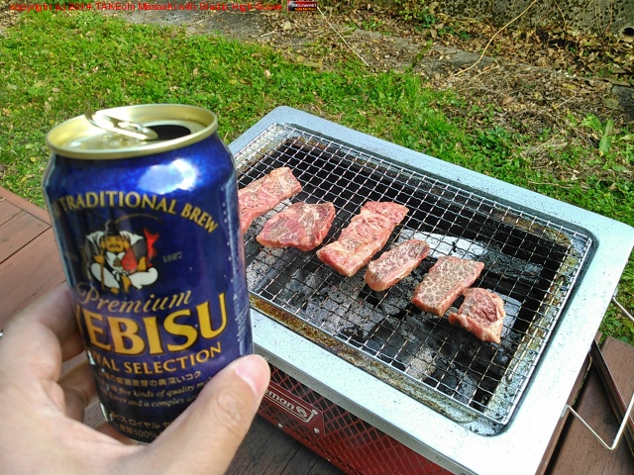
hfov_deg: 60.0
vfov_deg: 46.8
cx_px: 317
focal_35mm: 30
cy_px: 238
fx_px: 549
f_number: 2.4
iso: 100
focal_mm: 4
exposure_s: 1/73.9
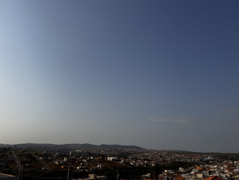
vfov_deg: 56.8
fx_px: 166
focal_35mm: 24
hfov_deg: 71.6
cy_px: 90
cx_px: 120
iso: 80
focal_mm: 6.76
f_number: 1.78
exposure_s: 1/10417
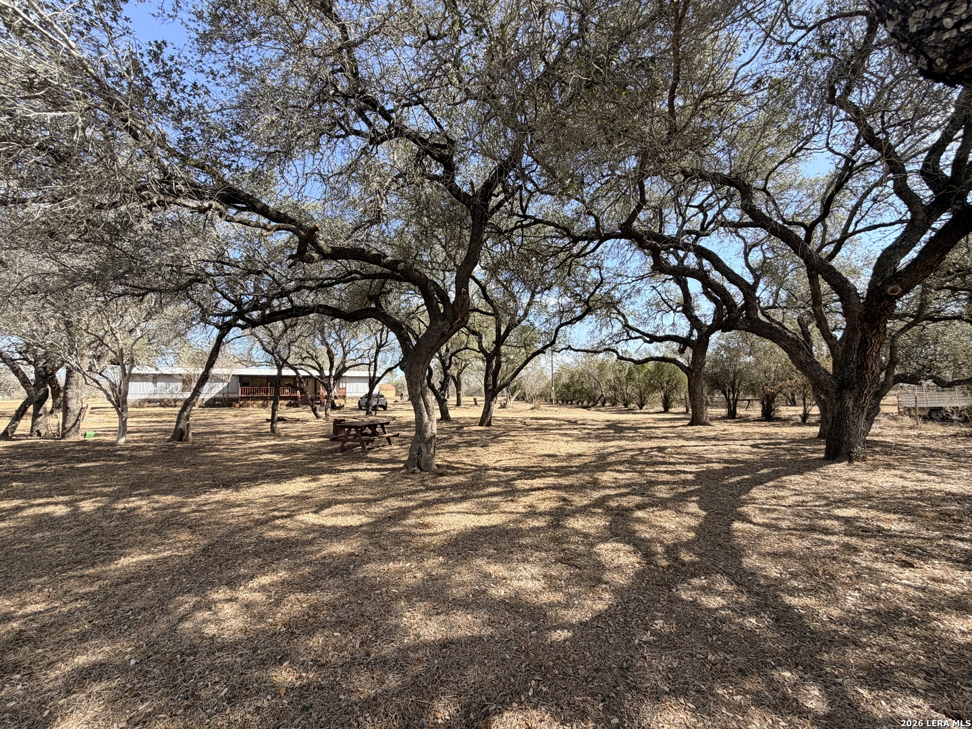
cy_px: 364
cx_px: 486
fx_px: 393
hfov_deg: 102.1
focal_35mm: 14
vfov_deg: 85.7
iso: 50
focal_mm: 2.22
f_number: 2.2
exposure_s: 1/502
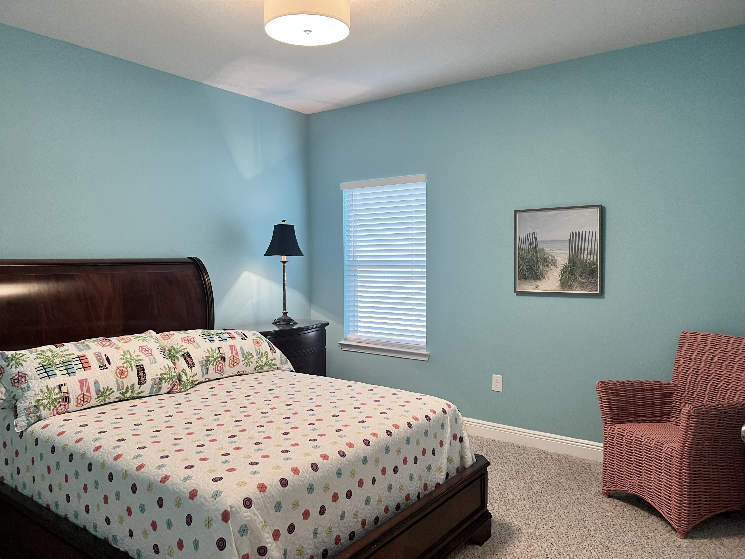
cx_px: 372
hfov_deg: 67.3
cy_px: 280
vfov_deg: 53.1
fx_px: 560
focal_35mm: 26
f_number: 1.5
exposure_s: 1/60
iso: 125
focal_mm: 5.7
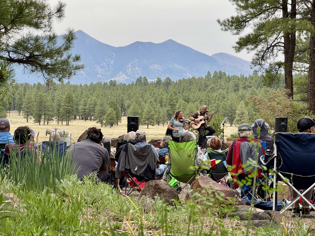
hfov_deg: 16.4
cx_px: 158
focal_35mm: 120
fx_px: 1092
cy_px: 118
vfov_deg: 12.3
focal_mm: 15.66
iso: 50
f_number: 2.8
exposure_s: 1/250
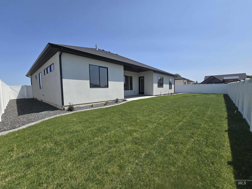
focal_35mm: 13
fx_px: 95
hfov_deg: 106.2
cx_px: 126
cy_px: 94
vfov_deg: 89.9
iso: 50
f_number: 2.2
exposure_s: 1/3177
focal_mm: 2.2
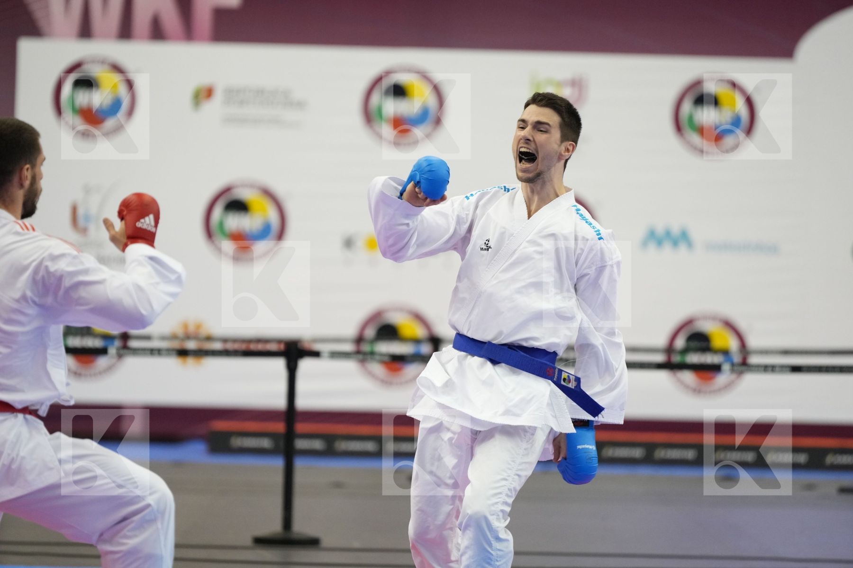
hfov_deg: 10.3
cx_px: 426
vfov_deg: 6.9
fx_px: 4739
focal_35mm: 200
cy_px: 284
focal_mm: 200
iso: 3200
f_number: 2.8
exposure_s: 1/1000
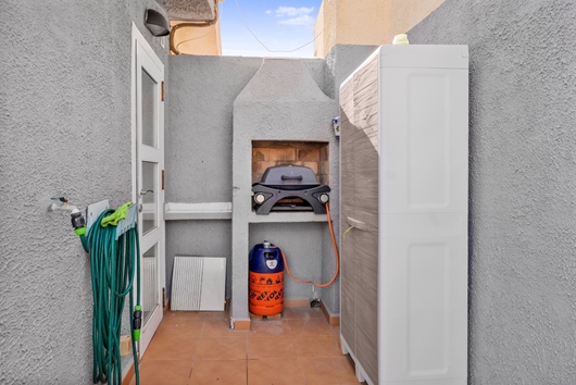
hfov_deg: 81.2
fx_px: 336
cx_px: 288
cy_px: 192
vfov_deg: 59.6
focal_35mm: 21
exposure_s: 1/60
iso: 125
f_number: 9
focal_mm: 14
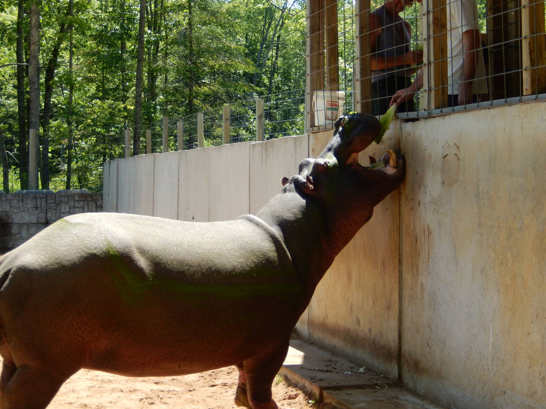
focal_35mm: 95
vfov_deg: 15.6
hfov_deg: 20.7
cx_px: 273
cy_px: 204
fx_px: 1498
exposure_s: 1/200
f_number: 5.2
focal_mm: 17
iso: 125
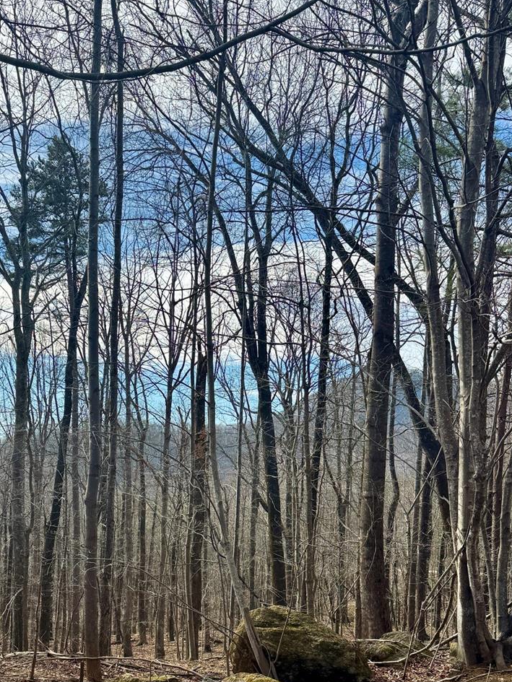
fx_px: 769
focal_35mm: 39
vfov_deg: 46.1
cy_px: 516
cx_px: 207
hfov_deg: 36.7
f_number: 1.78
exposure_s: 1/1597
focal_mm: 6.76
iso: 80
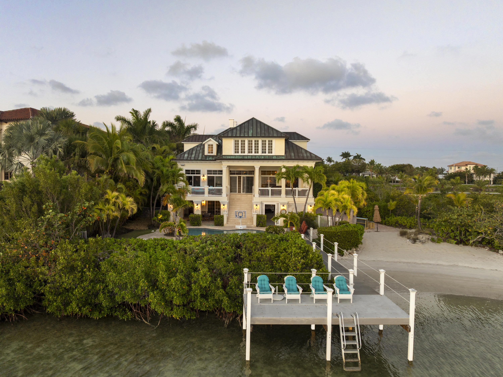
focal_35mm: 24
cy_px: 188
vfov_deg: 56.8
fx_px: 349
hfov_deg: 71.6
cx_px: 252
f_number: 2.8
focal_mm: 12.29
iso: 200
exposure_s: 1/40
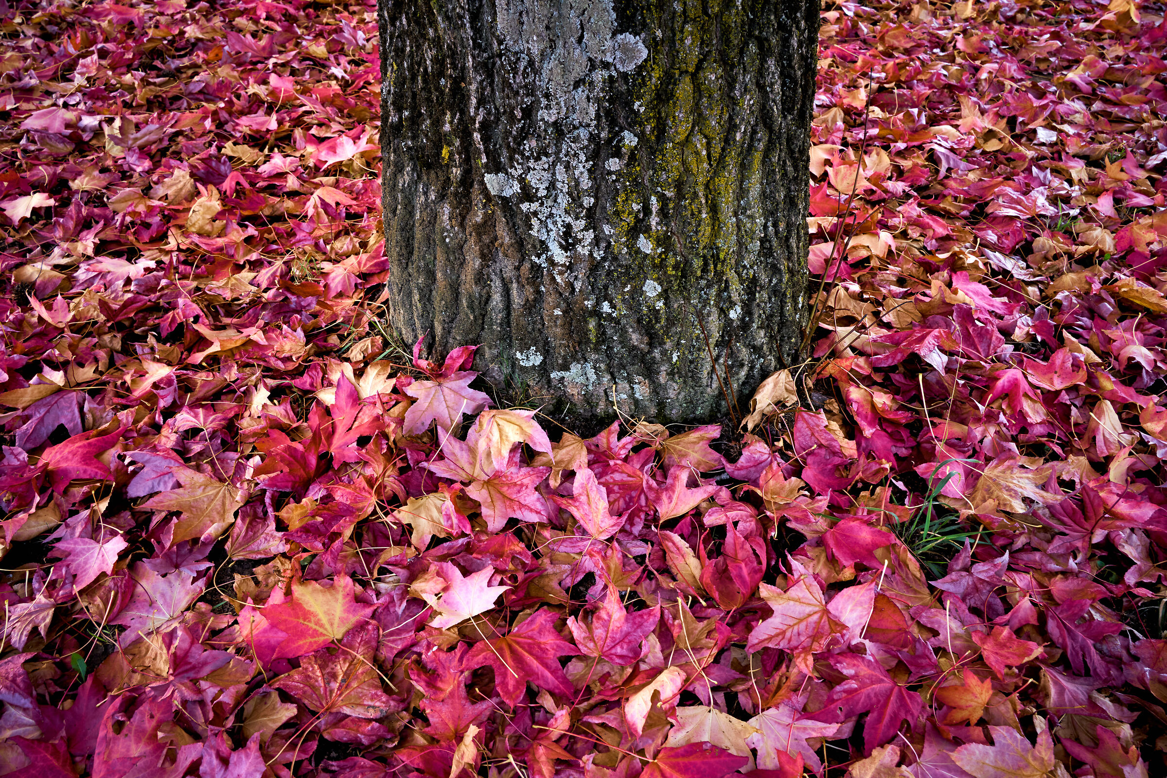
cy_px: 389
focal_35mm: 35
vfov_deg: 37.9
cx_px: 584
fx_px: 1134
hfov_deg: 54.4
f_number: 11
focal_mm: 35
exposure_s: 1/20
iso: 400
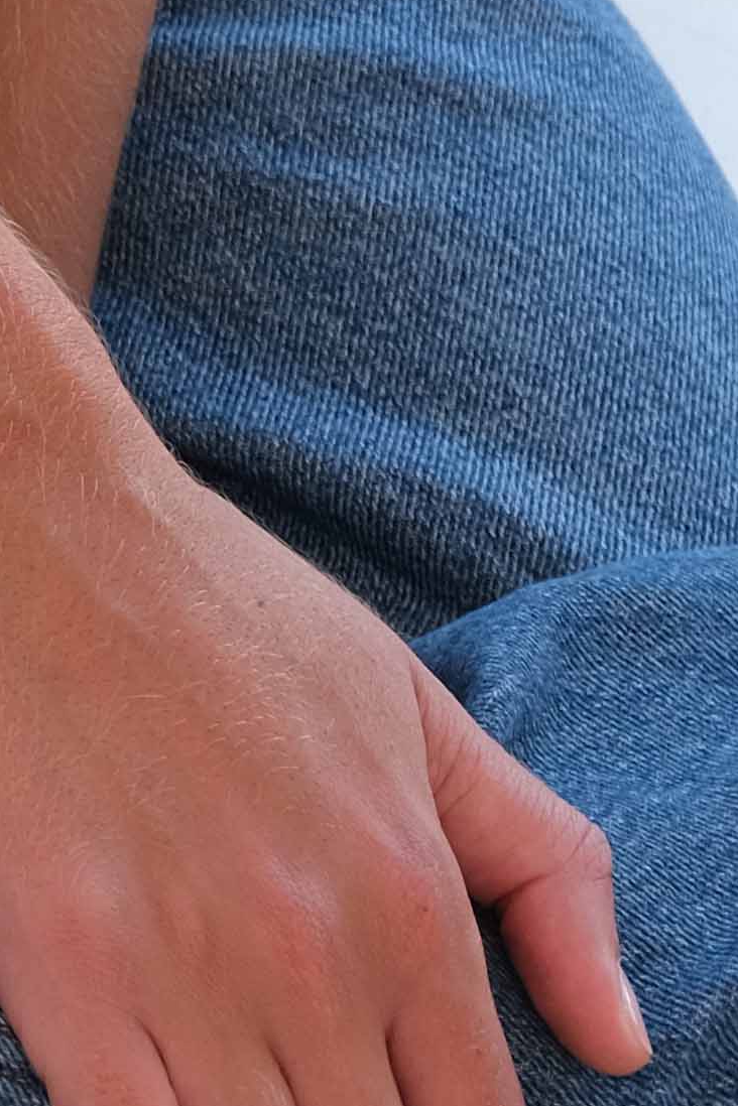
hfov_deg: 6.2
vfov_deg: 8.6
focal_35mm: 216
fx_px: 6641
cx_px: -534
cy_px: -1651
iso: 500
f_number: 4
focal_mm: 25.4
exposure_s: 1/125
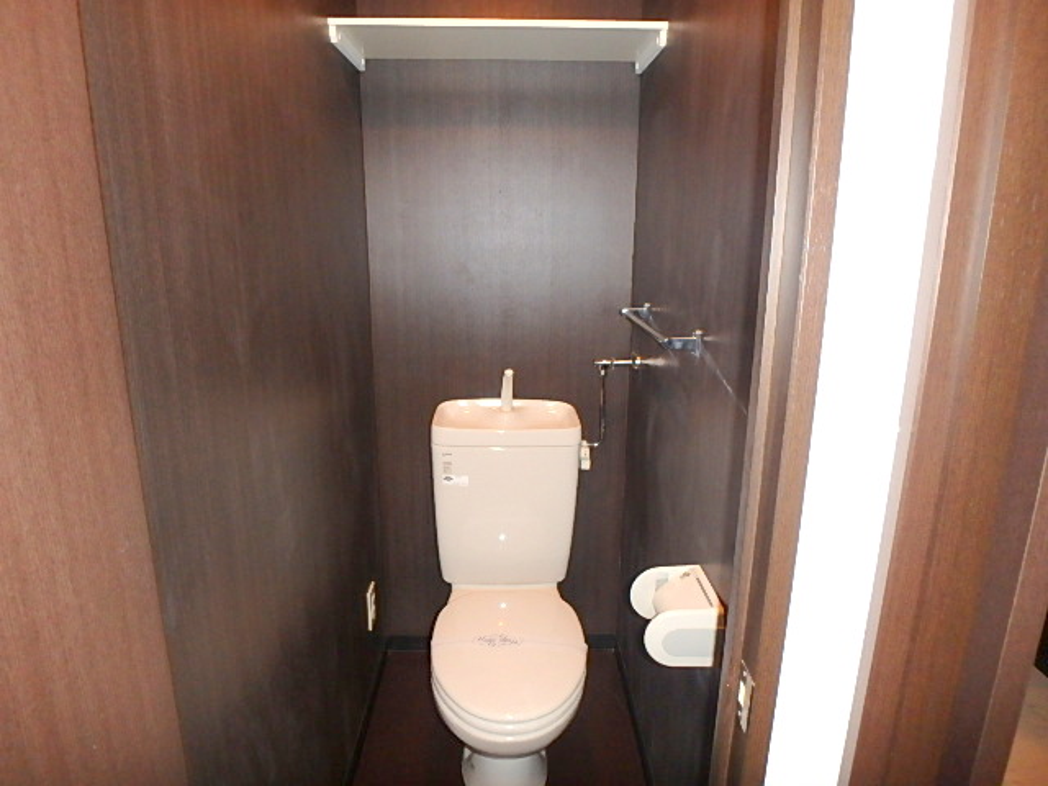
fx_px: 636
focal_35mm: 21
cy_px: 393
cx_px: 524
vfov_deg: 63.4
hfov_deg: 79.0
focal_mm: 3.7
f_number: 3.5
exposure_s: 1/30
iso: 400
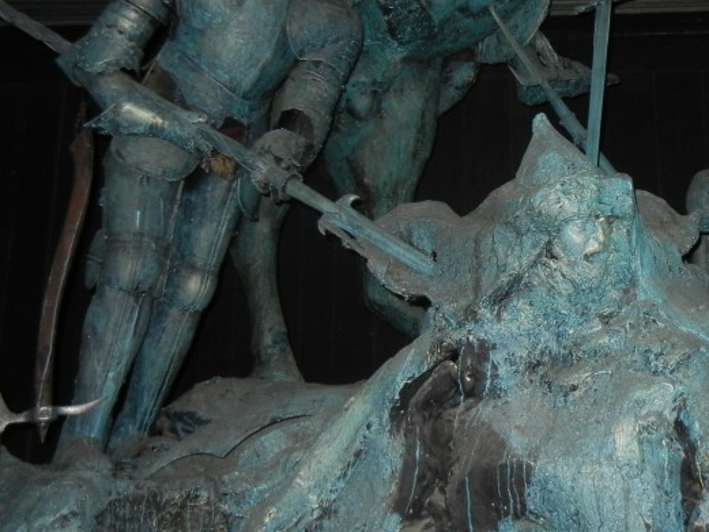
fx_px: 1209
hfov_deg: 31.3
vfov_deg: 24.6
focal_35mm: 59
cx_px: 622
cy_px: 142
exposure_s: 1/30
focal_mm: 5.4
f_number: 3.5
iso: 400
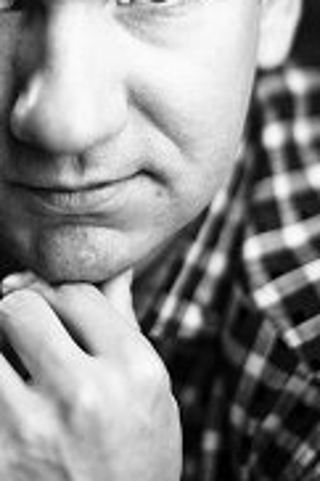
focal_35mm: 107
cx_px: 89
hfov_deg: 12.7
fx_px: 1429
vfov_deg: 19.0
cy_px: 118
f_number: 1.4
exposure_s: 1/250
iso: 50
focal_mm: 50
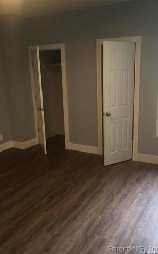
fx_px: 214
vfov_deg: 61.3
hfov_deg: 40.4
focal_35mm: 31
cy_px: 127
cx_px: 93
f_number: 2.2
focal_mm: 4.15
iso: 80
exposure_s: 1/30
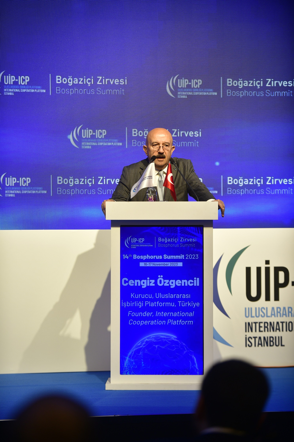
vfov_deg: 15.2
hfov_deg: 10.2
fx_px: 1654
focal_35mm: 135
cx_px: 147
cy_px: 221
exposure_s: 1/200
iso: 500
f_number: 3.5
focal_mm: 135
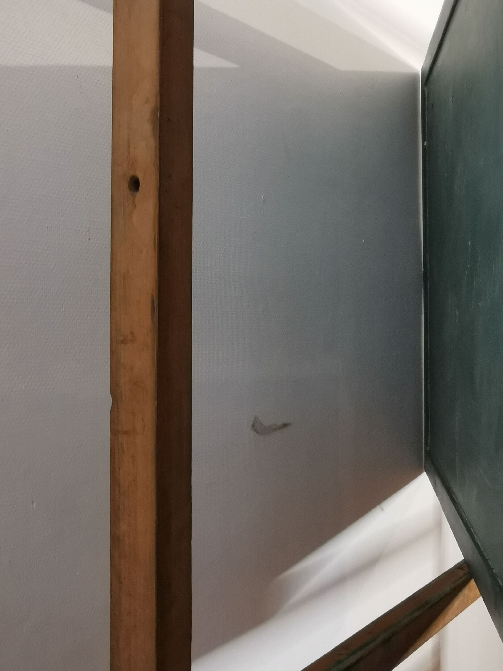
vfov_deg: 53.9
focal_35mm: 34
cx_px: 253
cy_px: 306
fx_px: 659
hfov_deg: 41.8
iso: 320
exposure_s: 1/25
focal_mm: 2.26
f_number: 2.2
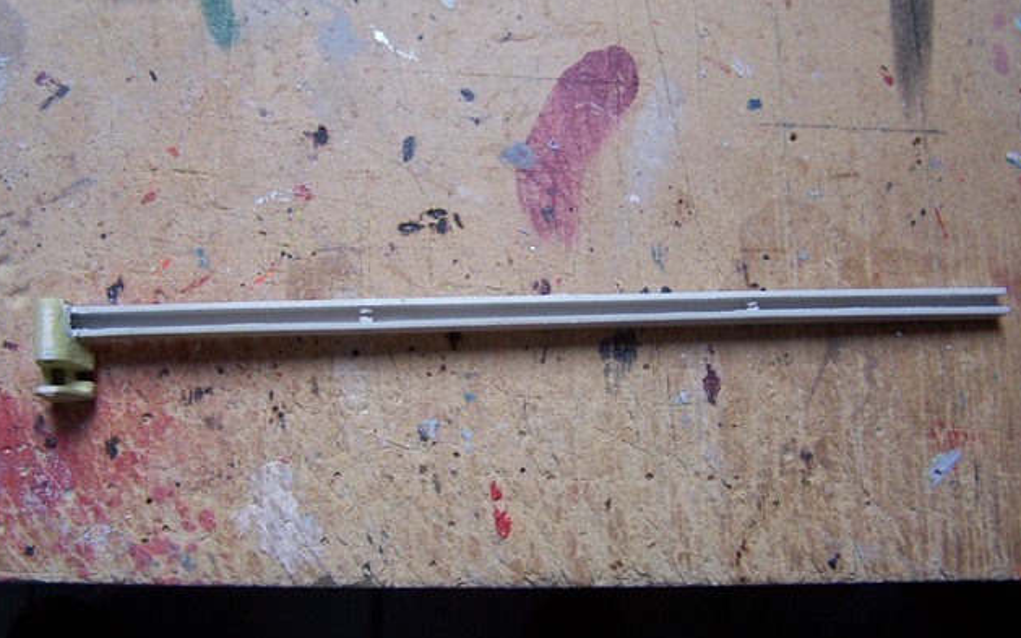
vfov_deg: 31.2
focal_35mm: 41
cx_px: 513
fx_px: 1141
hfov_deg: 48.2
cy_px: 338
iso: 80
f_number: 2.8
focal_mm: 6.3
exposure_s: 1/60
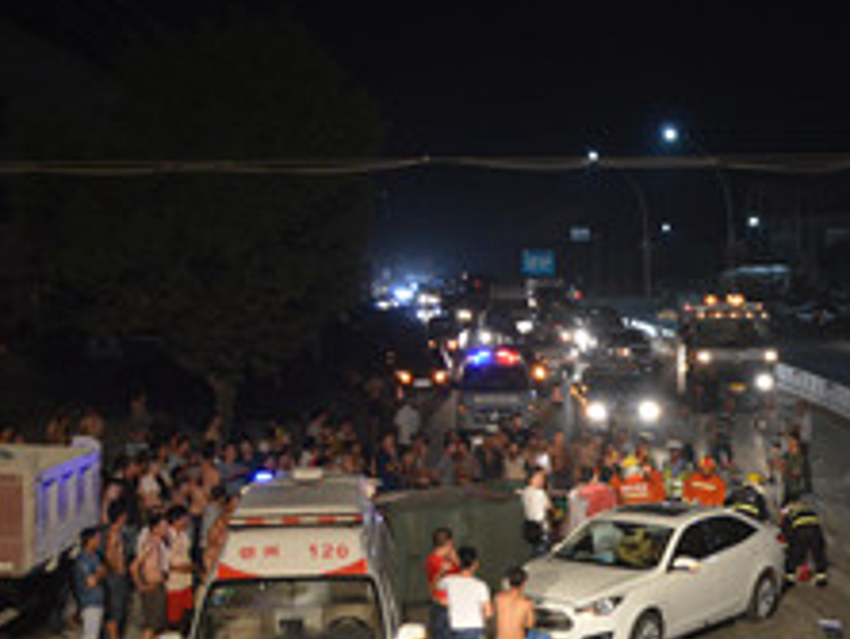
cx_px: 770
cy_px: 423
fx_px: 1794
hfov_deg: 25.8
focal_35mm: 73
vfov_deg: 20.1
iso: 1400
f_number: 3.8
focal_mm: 25
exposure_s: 1/60
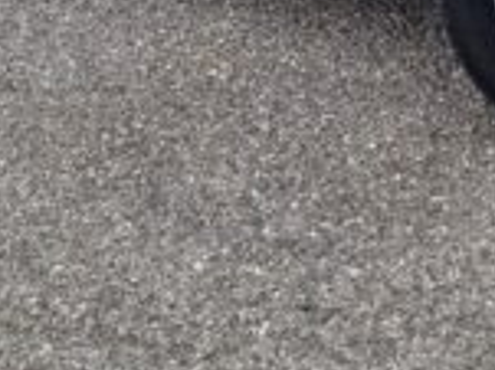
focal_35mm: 138
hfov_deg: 14.2
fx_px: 1972
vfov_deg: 9.8
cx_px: 406
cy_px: -413
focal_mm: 5.4
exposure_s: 1/111
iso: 50
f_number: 1.8
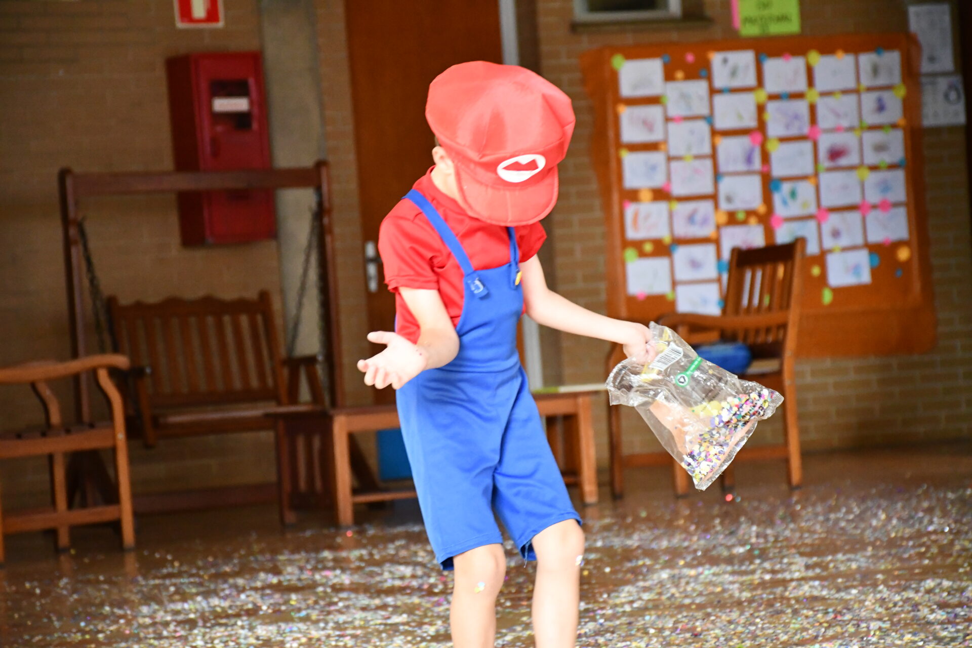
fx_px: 3834
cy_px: 324
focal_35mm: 142
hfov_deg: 14.4
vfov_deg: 9.7
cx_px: 486
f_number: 5.3
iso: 5000
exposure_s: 1/125
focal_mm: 95
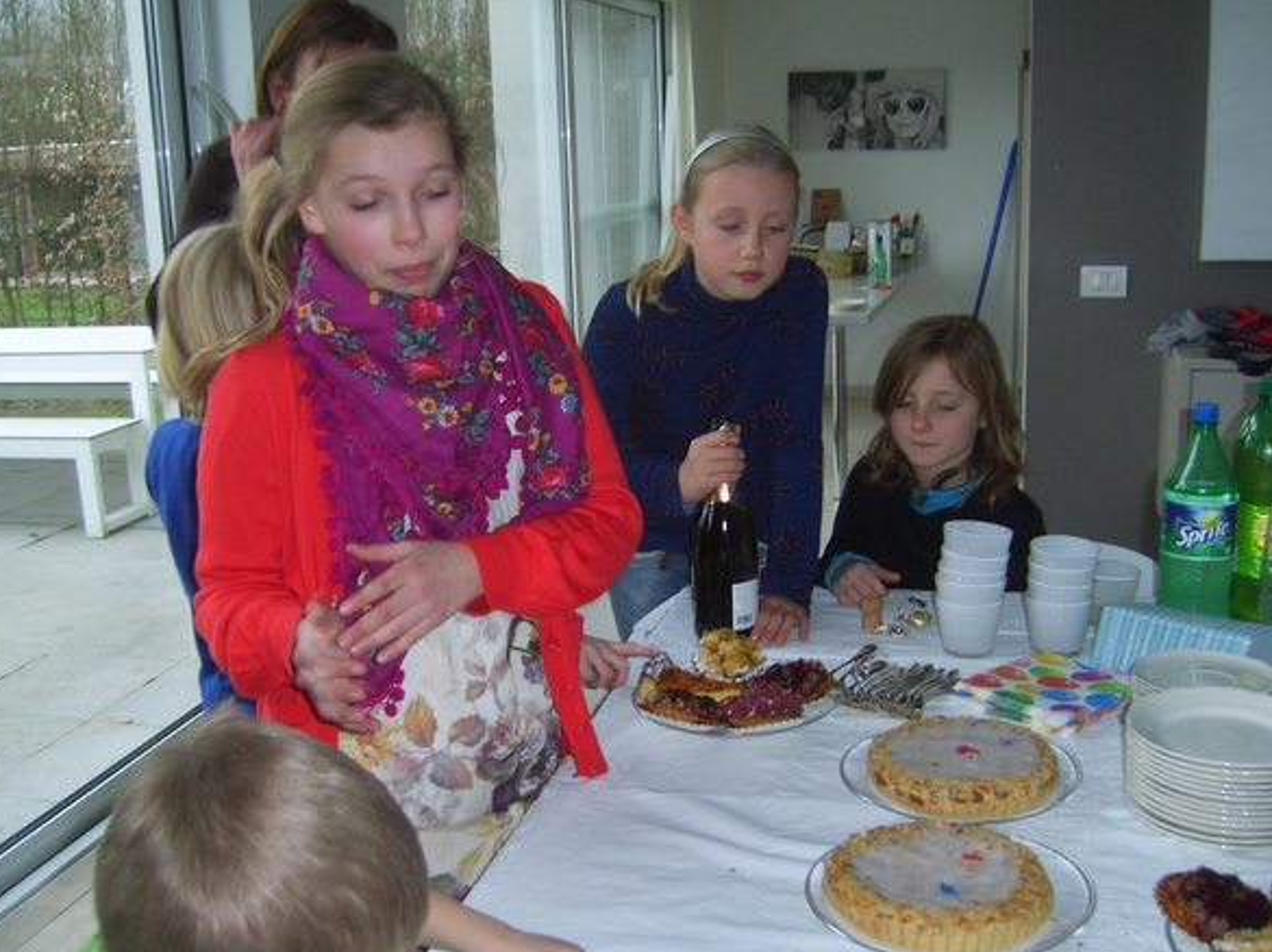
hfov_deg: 47.9
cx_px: 639
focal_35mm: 39
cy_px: 485
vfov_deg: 36.8
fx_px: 1432
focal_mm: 7.8
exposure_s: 1/30
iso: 100
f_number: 2.8
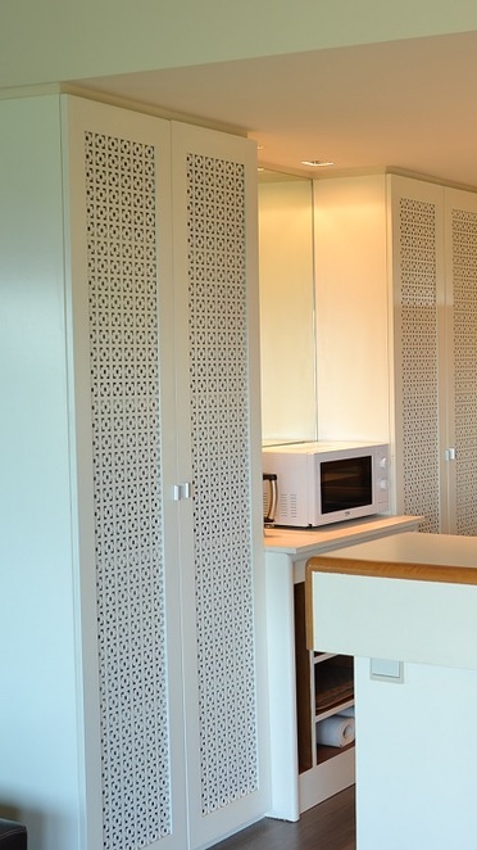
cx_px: 559
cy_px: 427
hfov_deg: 19.9
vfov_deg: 36.6
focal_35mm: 57
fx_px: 1283
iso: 100
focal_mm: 24
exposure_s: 1/20
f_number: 3.8
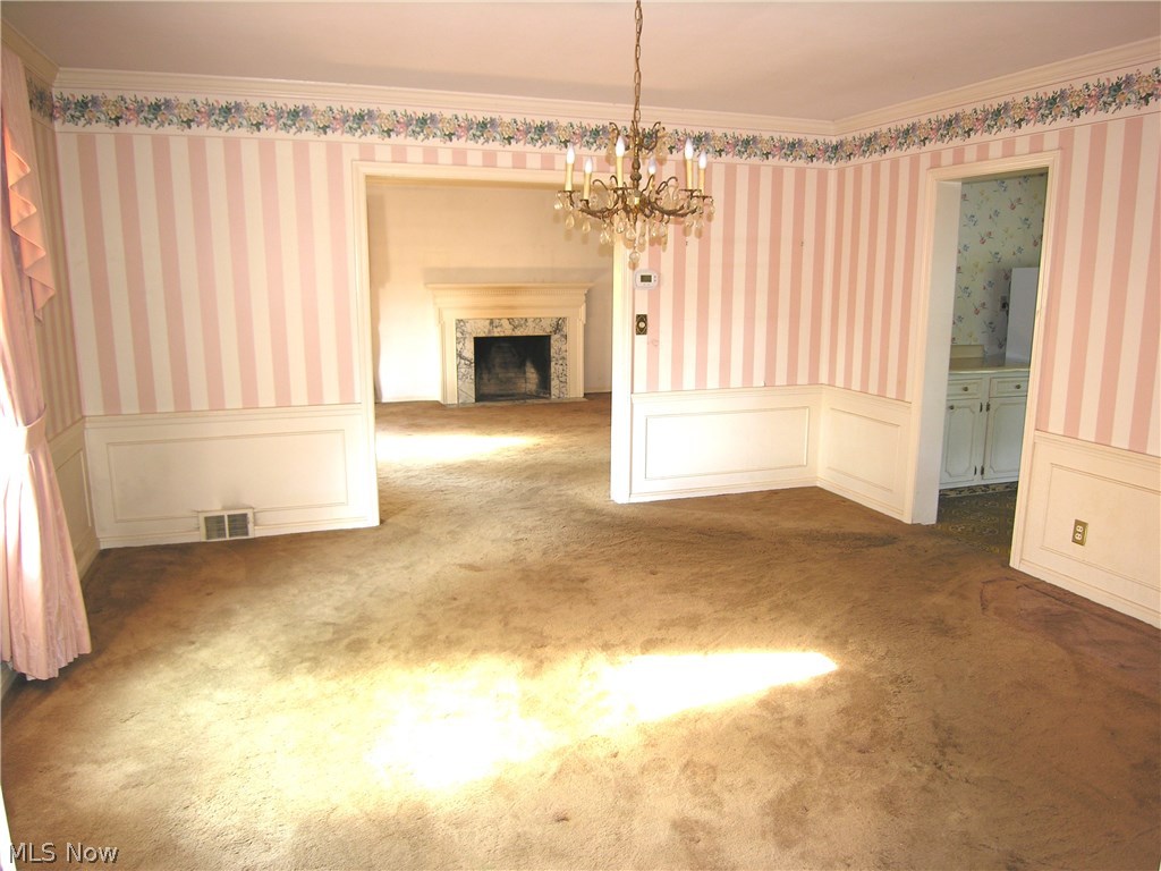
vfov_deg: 56.8
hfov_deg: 71.6
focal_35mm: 24
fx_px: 805
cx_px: 580
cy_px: 436
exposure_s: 1/6.2
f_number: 2.6
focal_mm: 6.1
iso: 62
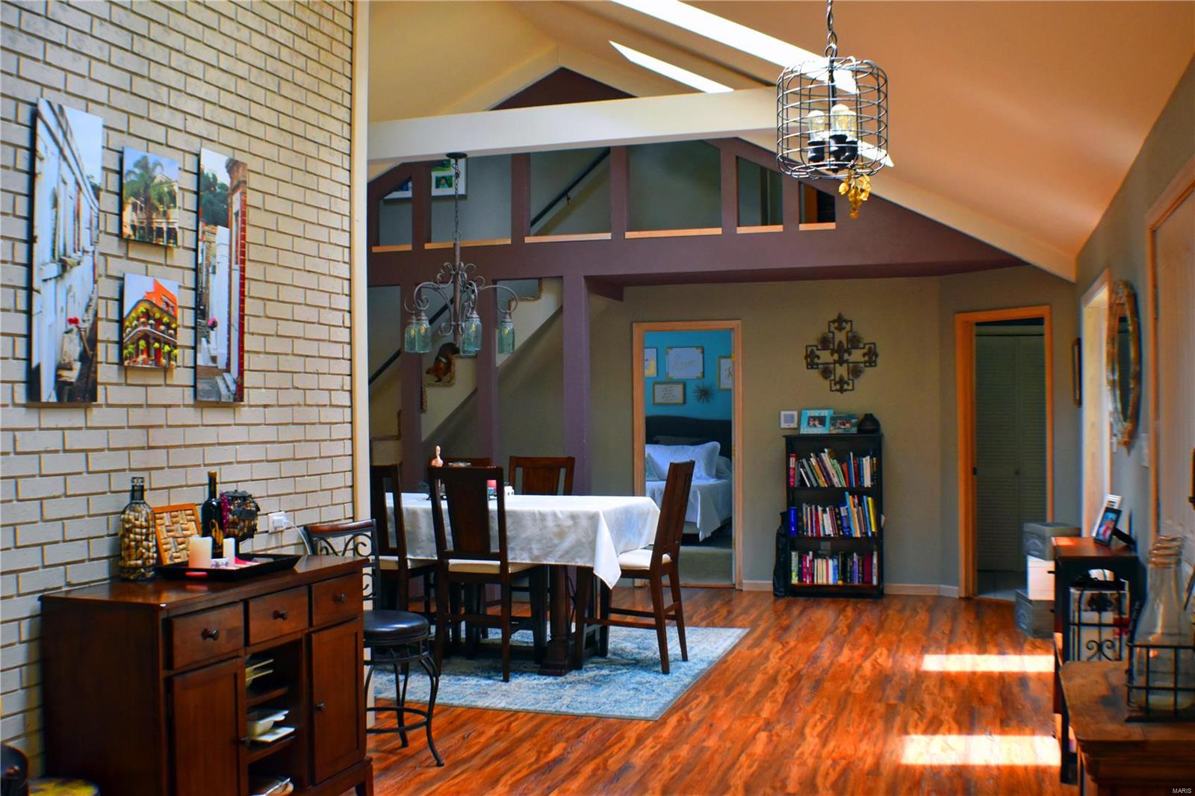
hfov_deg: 41.1
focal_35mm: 48
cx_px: 598
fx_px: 1593
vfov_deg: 28.1
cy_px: 398
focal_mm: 32
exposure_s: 1/125
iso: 1250
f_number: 4.5
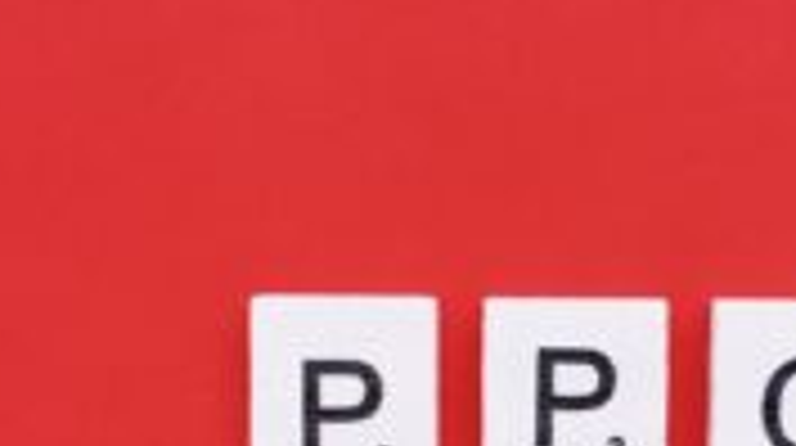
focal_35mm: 68
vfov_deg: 17.4
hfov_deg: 30.7
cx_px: 567
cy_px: 394
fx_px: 1433
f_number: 2.2
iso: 25
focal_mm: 4.15
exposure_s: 1/377
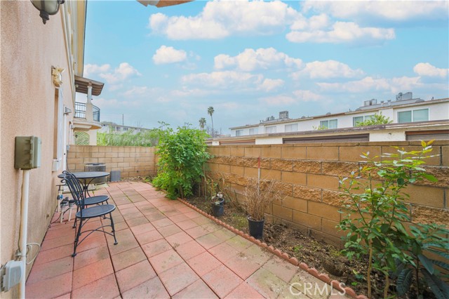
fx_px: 150
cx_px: 224
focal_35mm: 12
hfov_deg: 112.6
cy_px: 150
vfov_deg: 89.9
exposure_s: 1/60
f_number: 4
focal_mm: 12
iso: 100
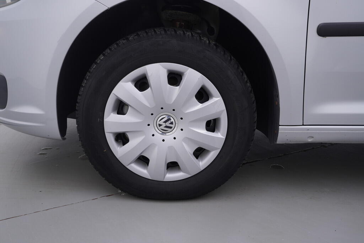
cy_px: 122
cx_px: 182
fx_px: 364
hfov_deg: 53.1
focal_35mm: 36
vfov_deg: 36.9
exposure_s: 1/80
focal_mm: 24
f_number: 4
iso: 125
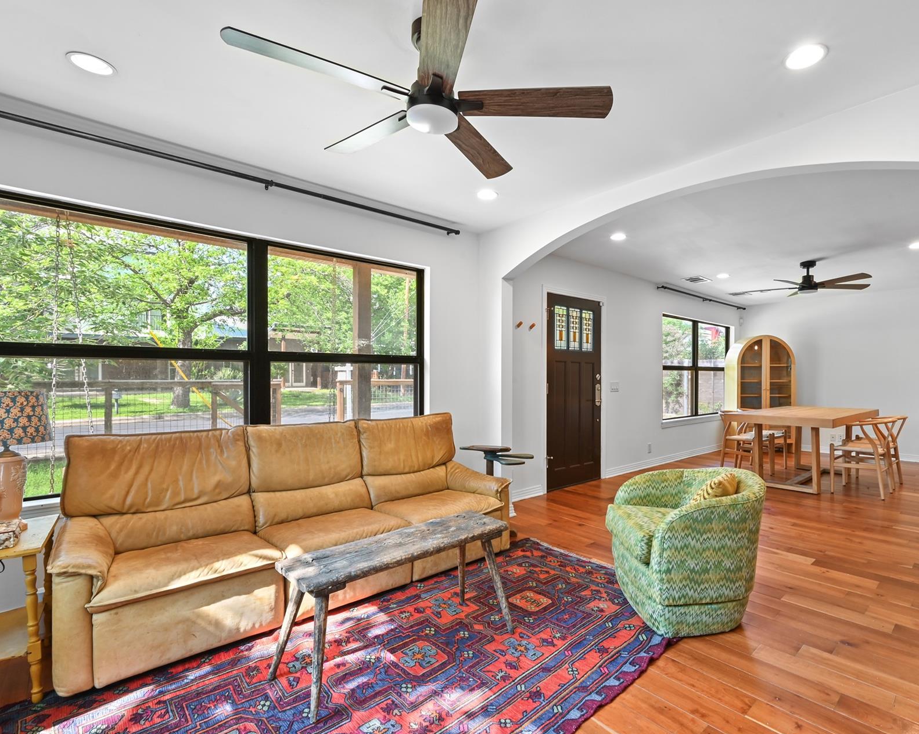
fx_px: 462
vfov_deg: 76.9
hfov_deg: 89.2
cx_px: 520
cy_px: 377
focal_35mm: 17
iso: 200
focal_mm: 14
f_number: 14
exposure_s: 1/2
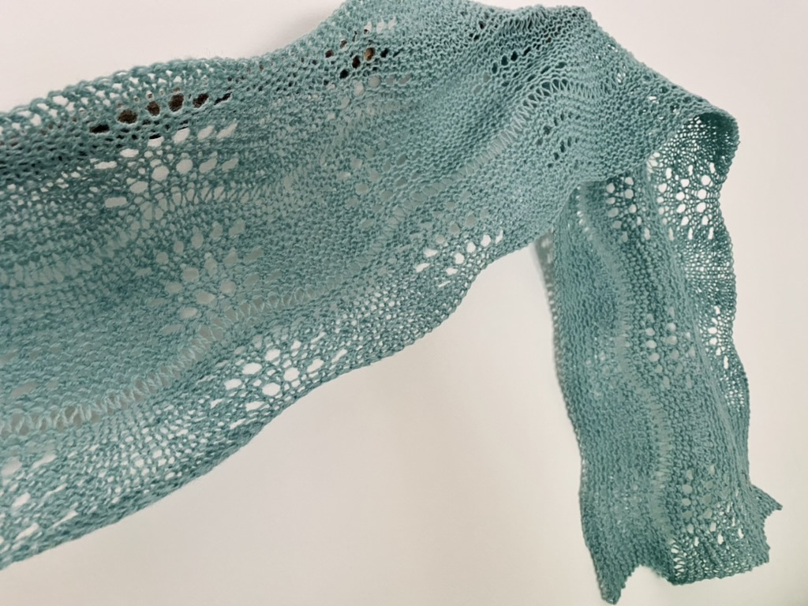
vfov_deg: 53.1
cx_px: 404
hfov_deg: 67.3
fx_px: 607
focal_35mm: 26
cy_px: 303
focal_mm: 4.25
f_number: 1.8
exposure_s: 1/60
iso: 250
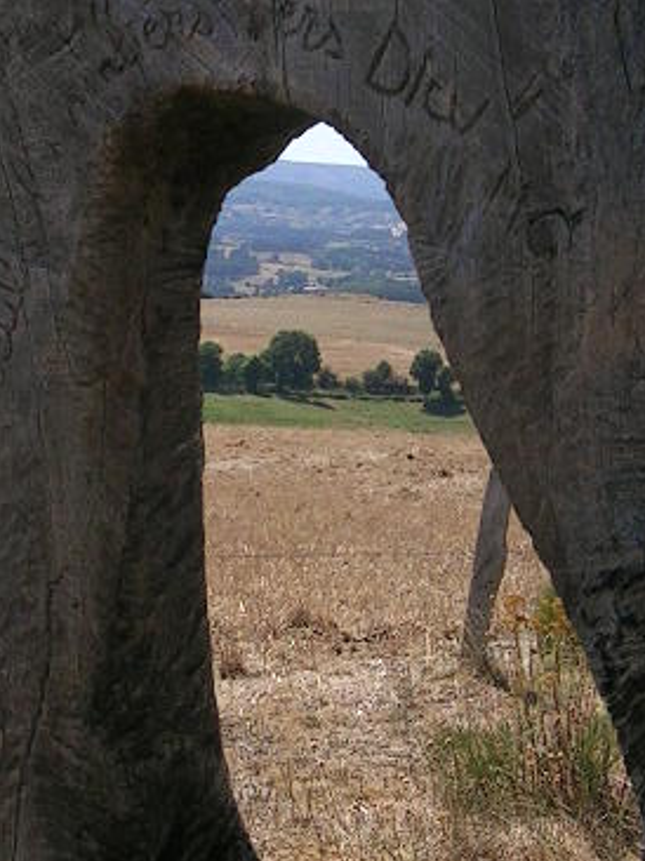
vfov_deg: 20.0
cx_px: 294
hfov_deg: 15.1
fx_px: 2438
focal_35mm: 98
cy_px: 409
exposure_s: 1/391
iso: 50
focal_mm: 5.4
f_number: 4.8
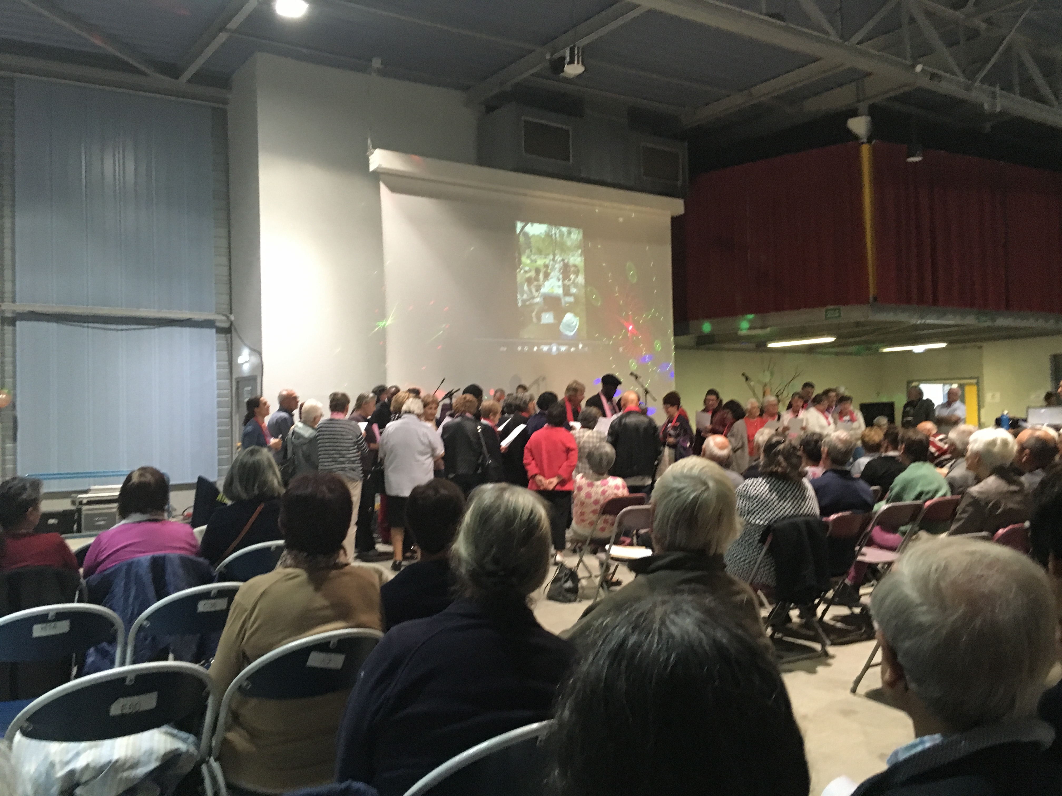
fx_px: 890
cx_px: 531
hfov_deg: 61.7
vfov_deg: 48.2
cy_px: 398
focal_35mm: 29
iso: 200
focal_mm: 4.15
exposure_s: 1/25
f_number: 2.2
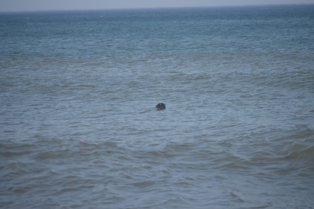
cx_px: 157
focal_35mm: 300
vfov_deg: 4.6
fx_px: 2616
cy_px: 104
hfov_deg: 6.9
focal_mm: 200
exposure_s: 1/1000
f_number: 5.6
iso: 200
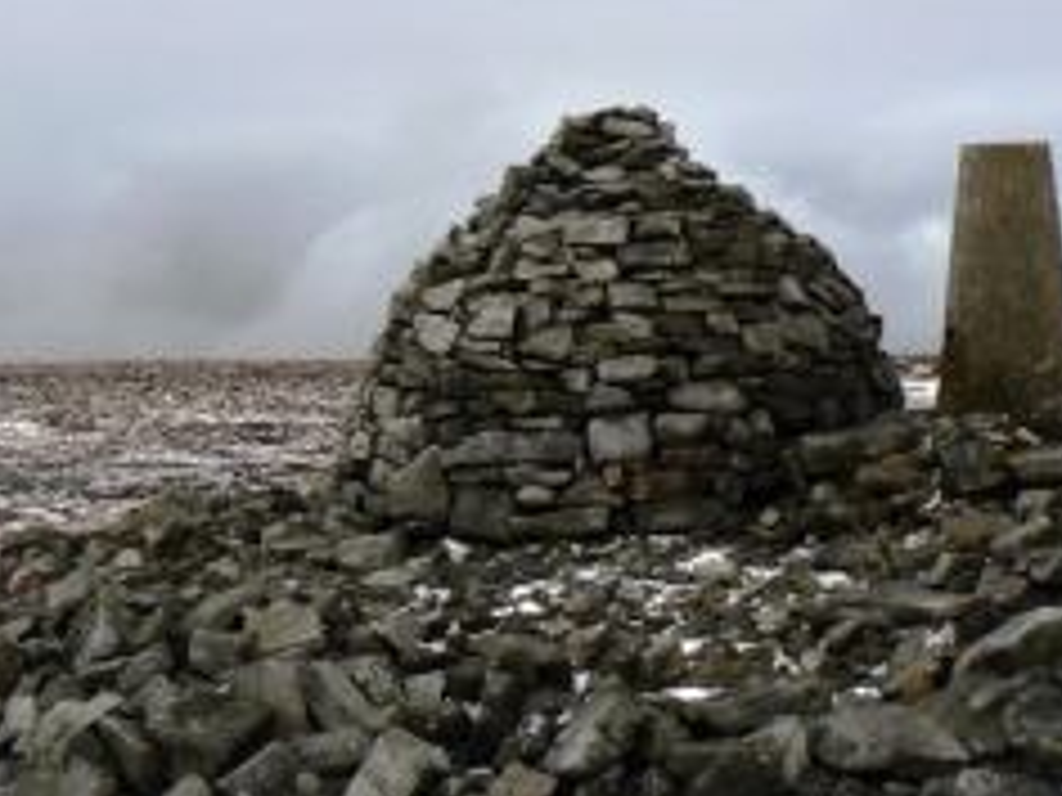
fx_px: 2025
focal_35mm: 66
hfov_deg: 29.2
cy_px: 315
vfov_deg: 22.2
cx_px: 342
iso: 80
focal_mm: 6
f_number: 5.6
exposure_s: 1/320
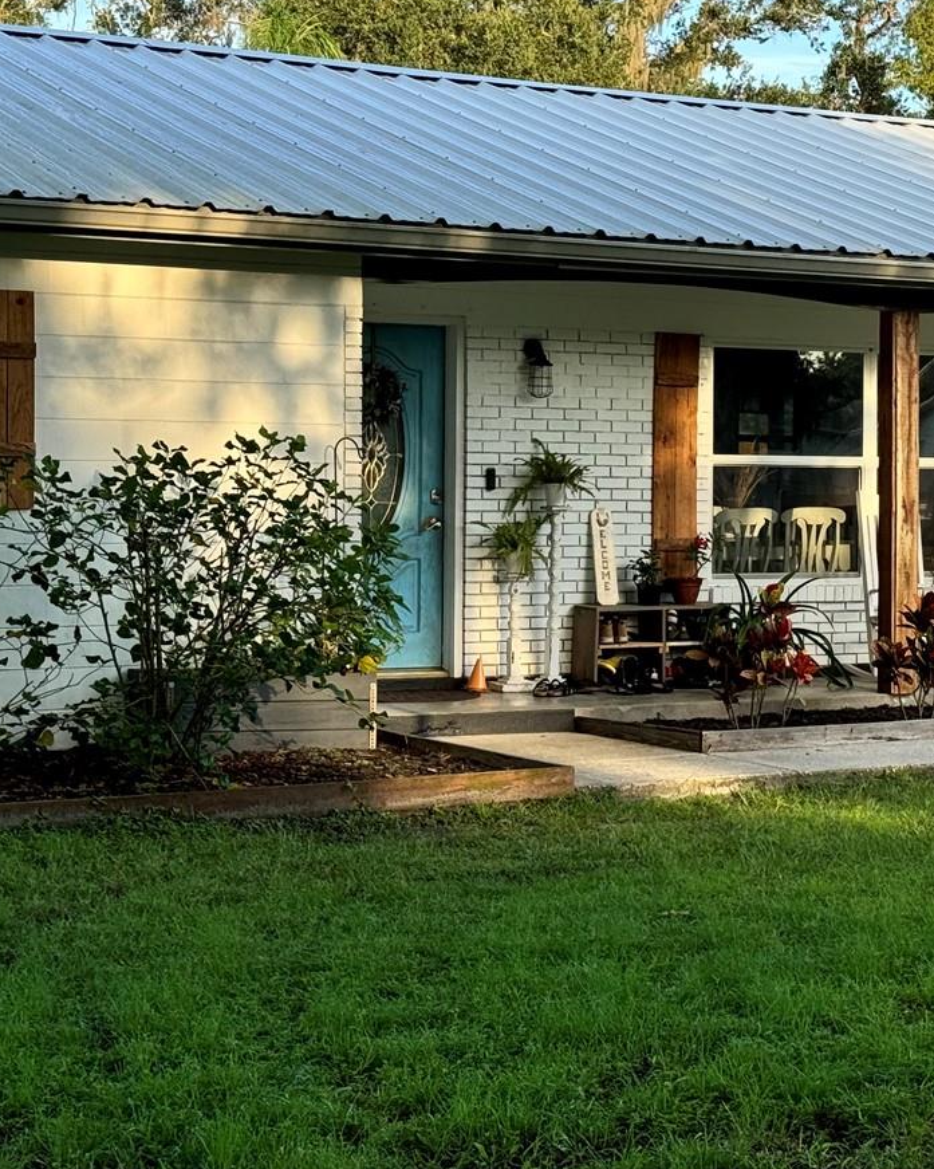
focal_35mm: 86
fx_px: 2973
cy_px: 507
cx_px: 943
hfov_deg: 17.4
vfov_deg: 22.2
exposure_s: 1/854
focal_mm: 6.76
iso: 64
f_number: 1.78
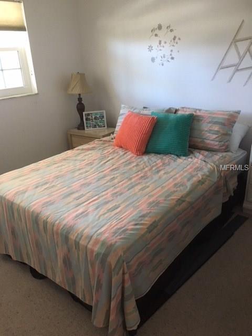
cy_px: 168
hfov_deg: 48.2
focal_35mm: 29
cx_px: 126
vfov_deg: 61.7
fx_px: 281
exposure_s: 1/24
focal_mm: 4.15
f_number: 2.2
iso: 200
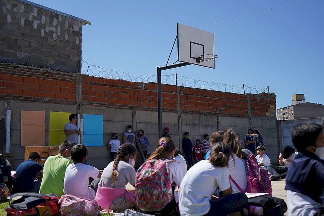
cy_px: 108
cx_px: 162
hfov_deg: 46.4
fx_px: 378
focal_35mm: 42
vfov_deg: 31.9
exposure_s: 1/1250
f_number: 4.5
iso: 100
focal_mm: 42
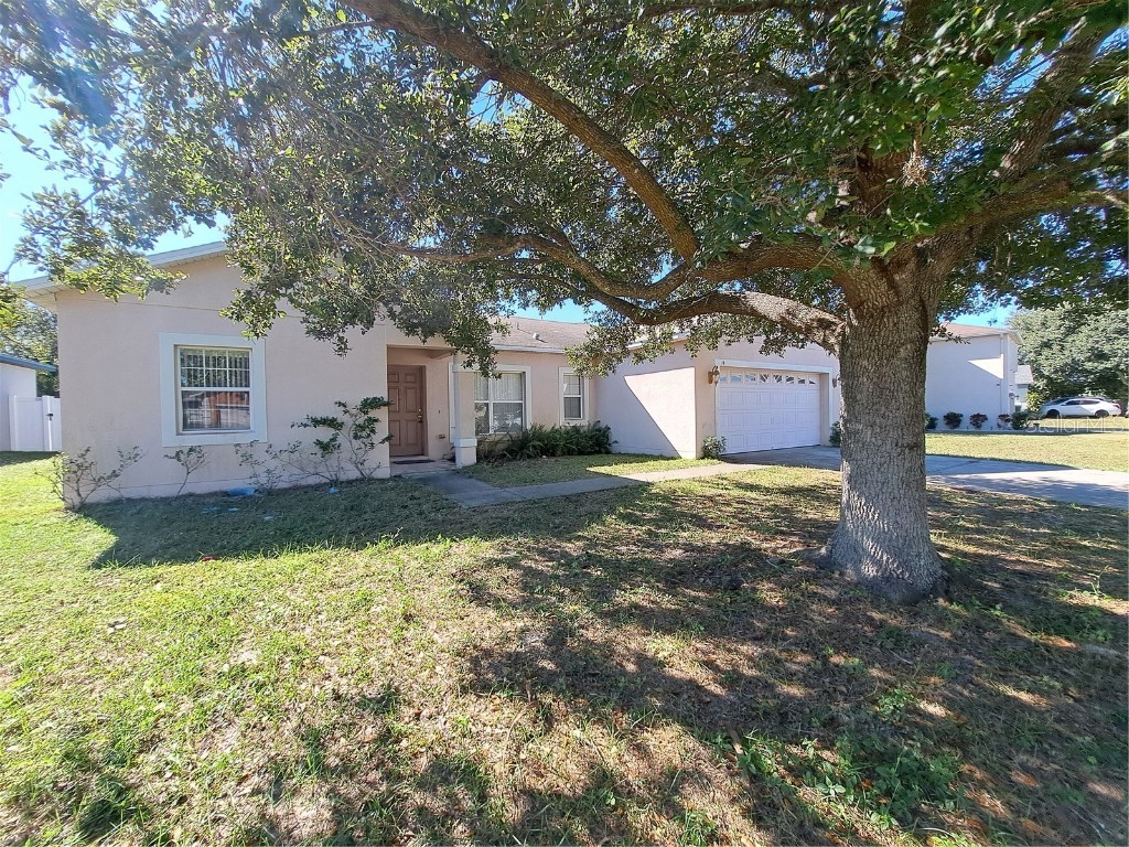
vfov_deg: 89.9
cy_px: 424
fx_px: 424
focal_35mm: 13
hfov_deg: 106.2
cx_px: 564
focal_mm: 1.74
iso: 50
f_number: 2.2
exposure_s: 1/406
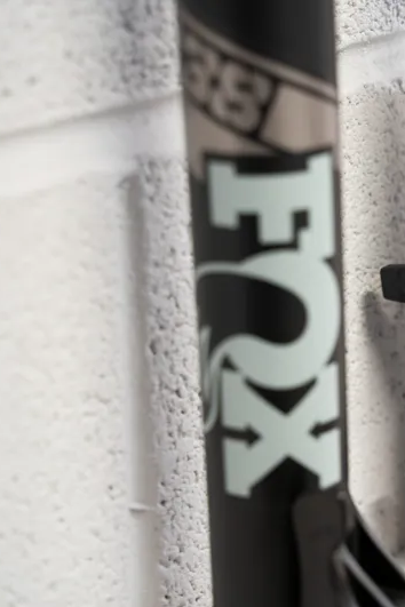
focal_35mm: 113
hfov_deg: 12.0
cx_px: 422
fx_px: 1907
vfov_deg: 18.1
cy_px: 304
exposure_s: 1/50
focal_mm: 75
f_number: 4.5
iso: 1000
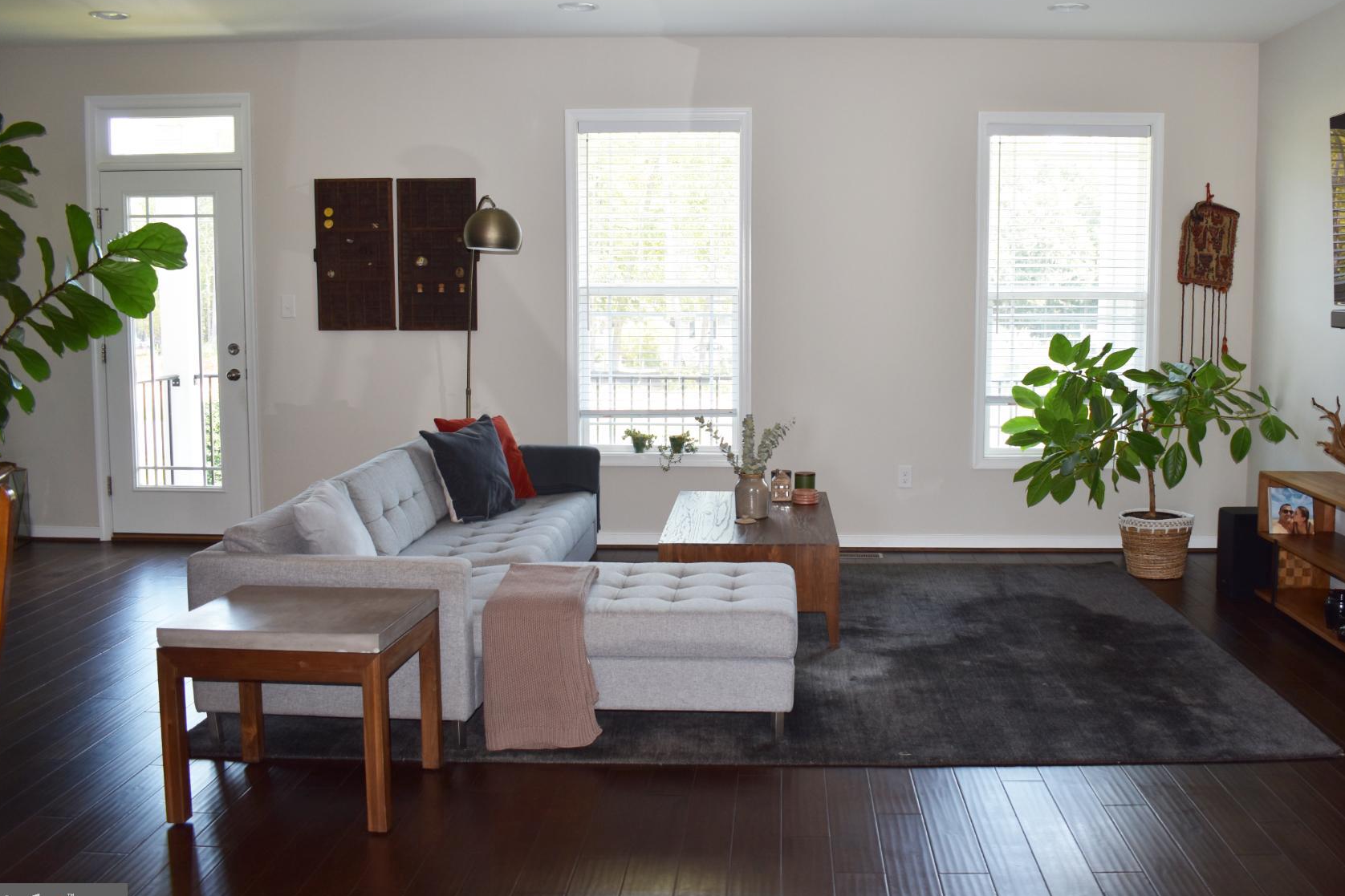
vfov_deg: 39.9
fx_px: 1233
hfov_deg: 57.0
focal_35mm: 33
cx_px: 771
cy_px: 394
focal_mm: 18
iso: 200
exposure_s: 1/50
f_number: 3.5
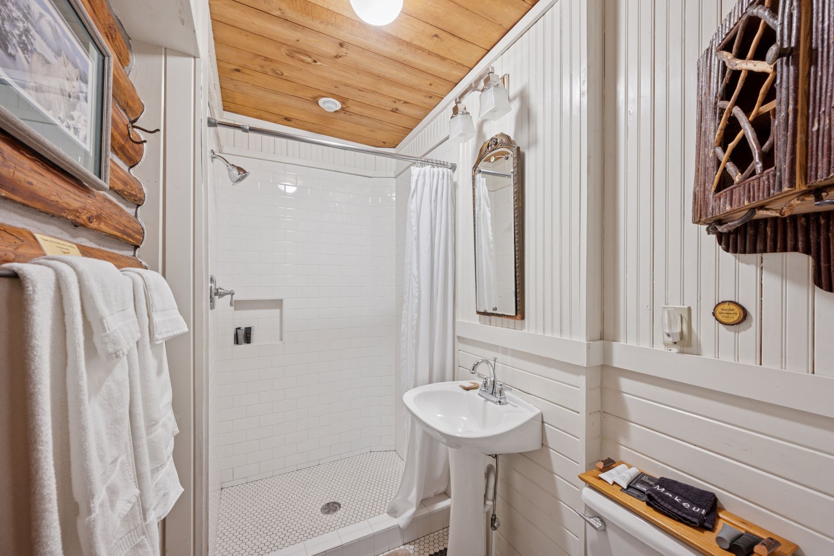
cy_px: 278
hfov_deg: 104.3
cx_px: 417
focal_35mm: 14
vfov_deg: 81.2
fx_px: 324
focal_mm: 14
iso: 400
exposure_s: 1/5
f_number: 9
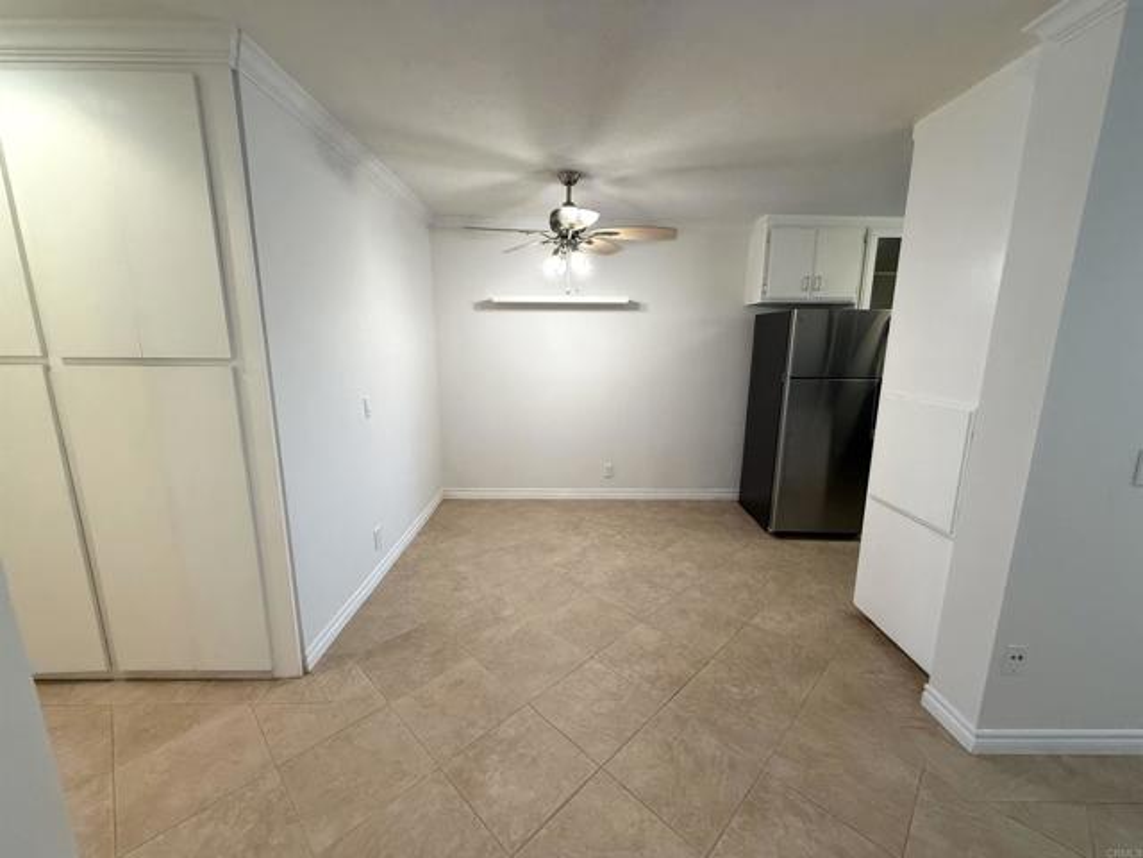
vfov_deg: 85.7
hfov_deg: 102.1
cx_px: 572
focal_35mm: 14
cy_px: 429
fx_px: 462
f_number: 2.2
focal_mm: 2.22
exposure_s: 1/120
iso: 250
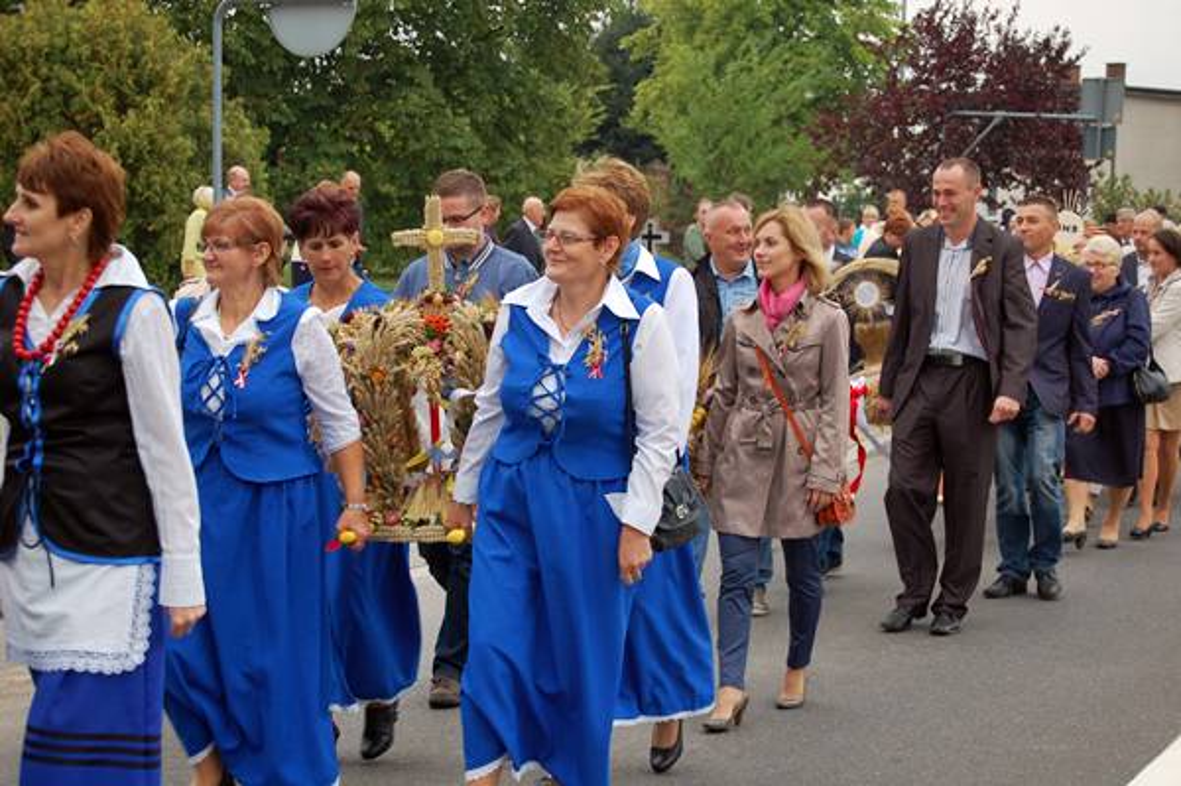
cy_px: 393
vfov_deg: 16.5
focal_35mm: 82
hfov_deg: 24.6
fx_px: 2704
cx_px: 590
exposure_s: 1/125
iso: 250
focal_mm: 55
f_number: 5.6
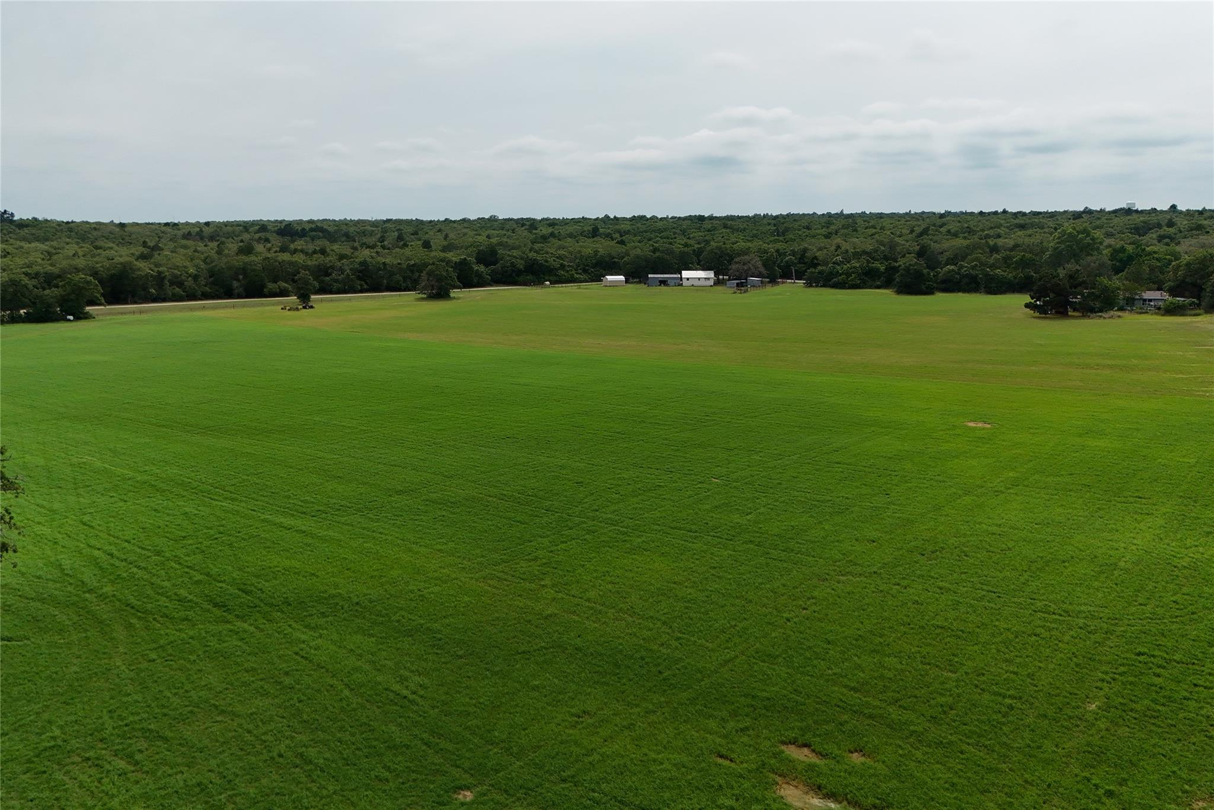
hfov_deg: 90.0
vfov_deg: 67.4
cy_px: 405
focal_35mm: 18
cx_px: 607
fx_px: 607
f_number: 7.1
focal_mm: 18
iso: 160
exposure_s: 3.2
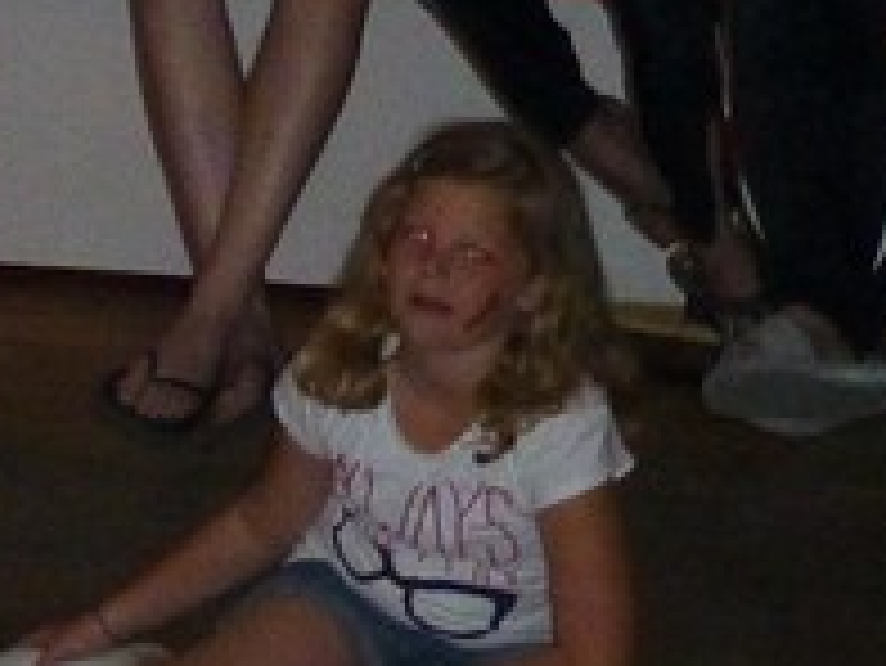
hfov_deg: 8.8
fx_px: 5455
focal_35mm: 213
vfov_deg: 6.8
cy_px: -446
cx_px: -774
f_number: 3.9
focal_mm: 7.4
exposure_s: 1/60
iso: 800
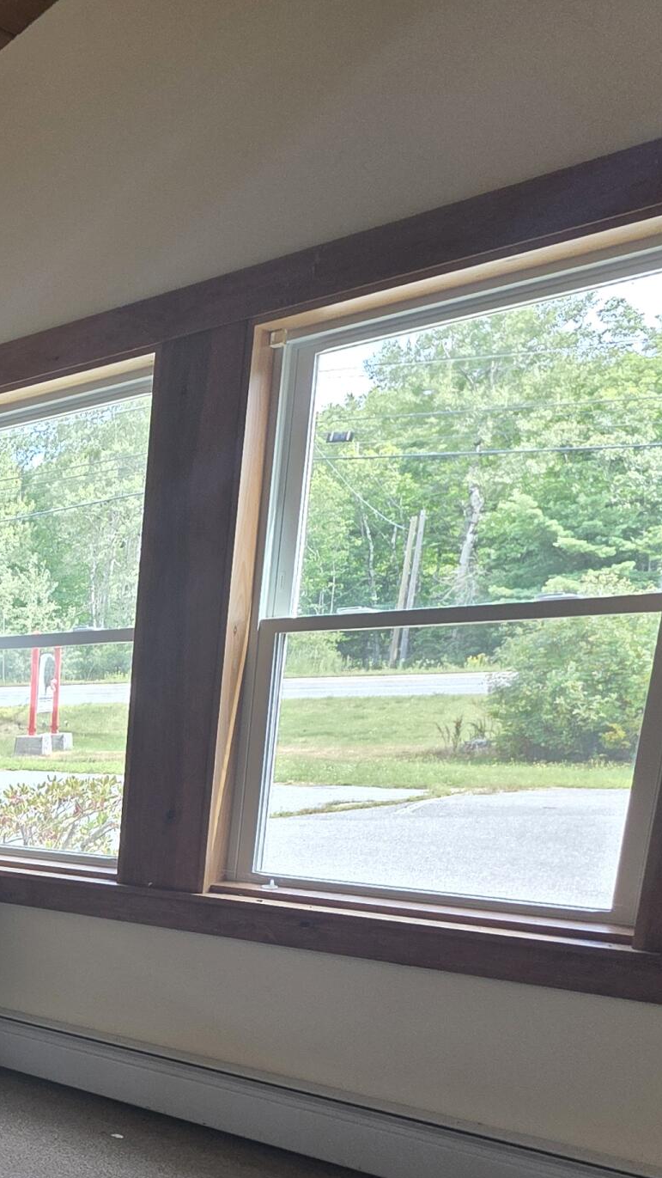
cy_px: 896
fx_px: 968
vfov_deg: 59.0
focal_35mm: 31
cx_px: -432
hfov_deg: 24.5
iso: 64
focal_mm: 2.2
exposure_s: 1/120
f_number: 1.9
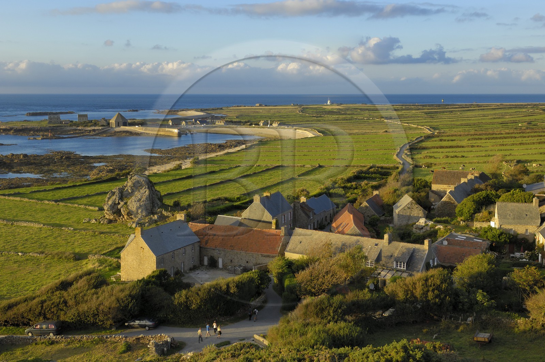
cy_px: 181
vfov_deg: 31.8
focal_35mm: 42
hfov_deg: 46.5
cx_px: 272
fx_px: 635
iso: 100
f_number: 4.2
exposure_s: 1/160
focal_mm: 28
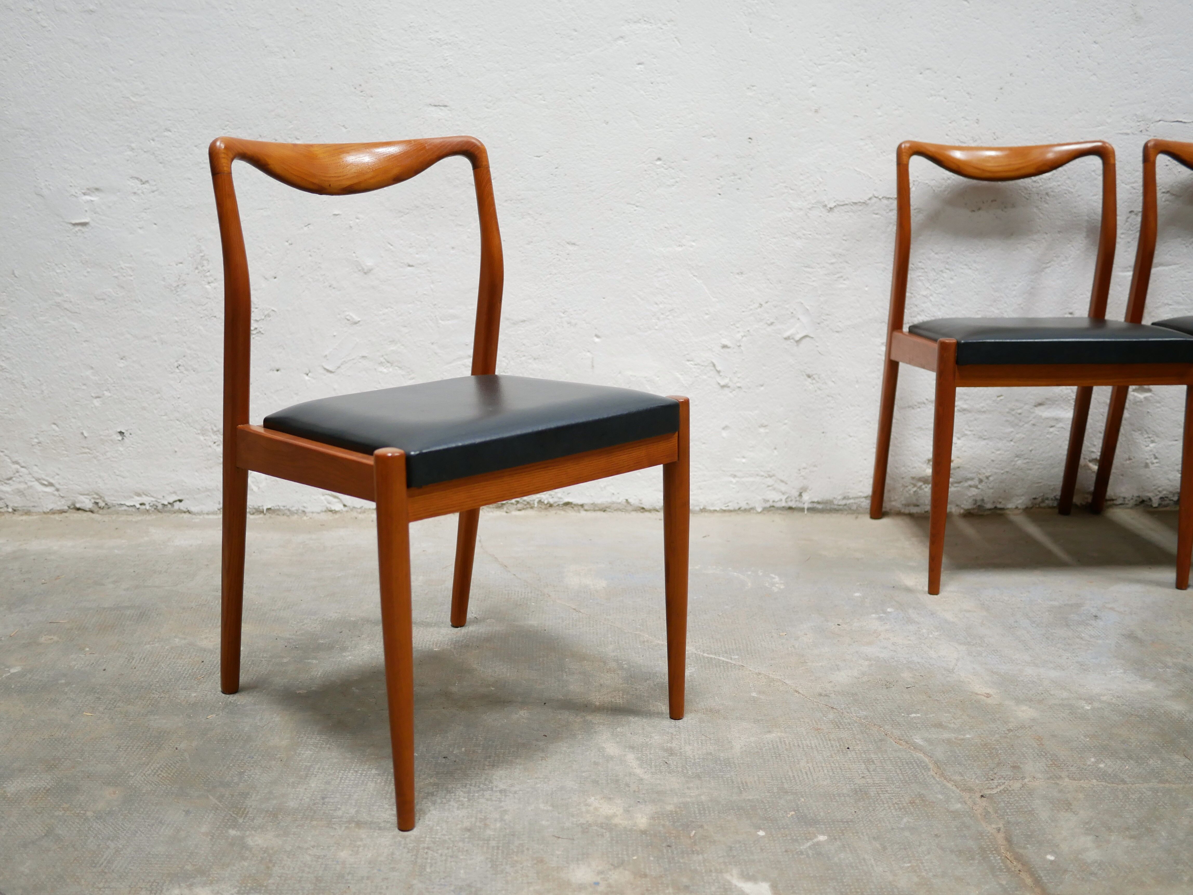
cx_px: 596
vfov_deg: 36.0
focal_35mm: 40
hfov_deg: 46.8
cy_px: 448
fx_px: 1379
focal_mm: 20
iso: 500
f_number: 1.7
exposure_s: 1/60
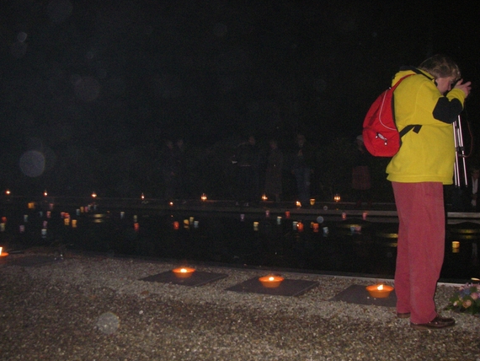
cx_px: 244
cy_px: 187
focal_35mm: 40
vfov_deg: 36.0
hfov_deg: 46.8
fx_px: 555
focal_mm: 6.3
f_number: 3.3
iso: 400
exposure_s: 1/40
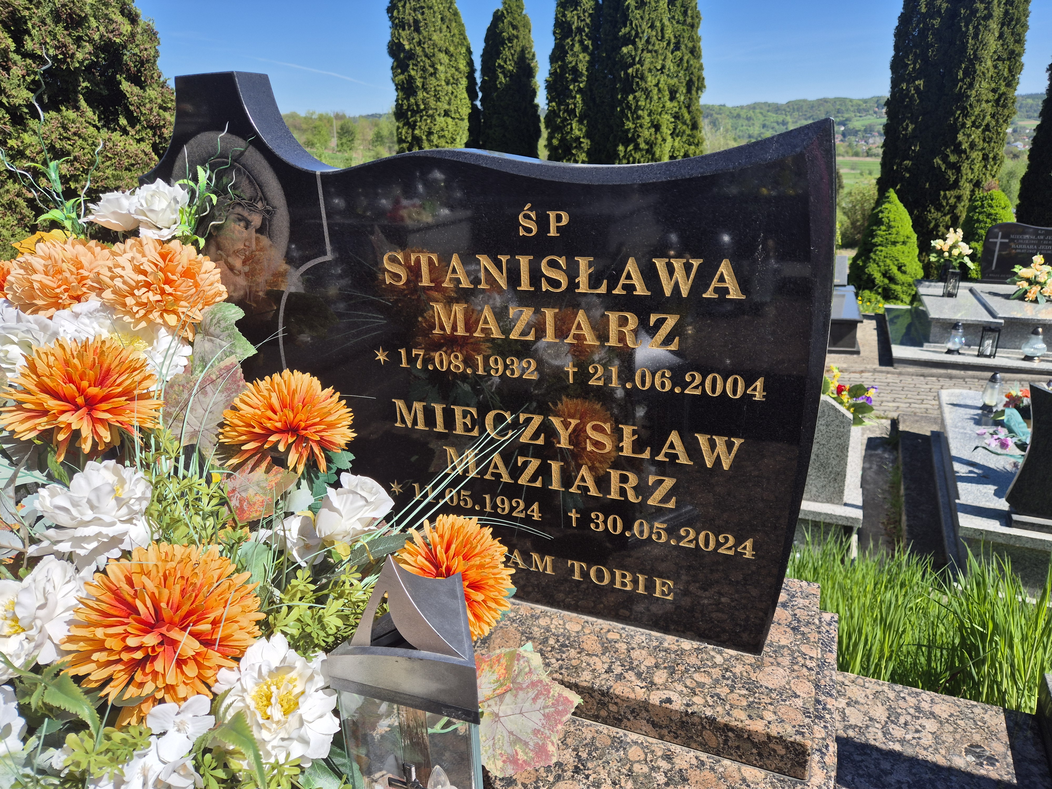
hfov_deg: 73.9
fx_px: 699
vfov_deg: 58.9
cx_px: 526
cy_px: 394
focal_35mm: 23
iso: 25
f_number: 1.8
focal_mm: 5.4
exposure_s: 1/1924
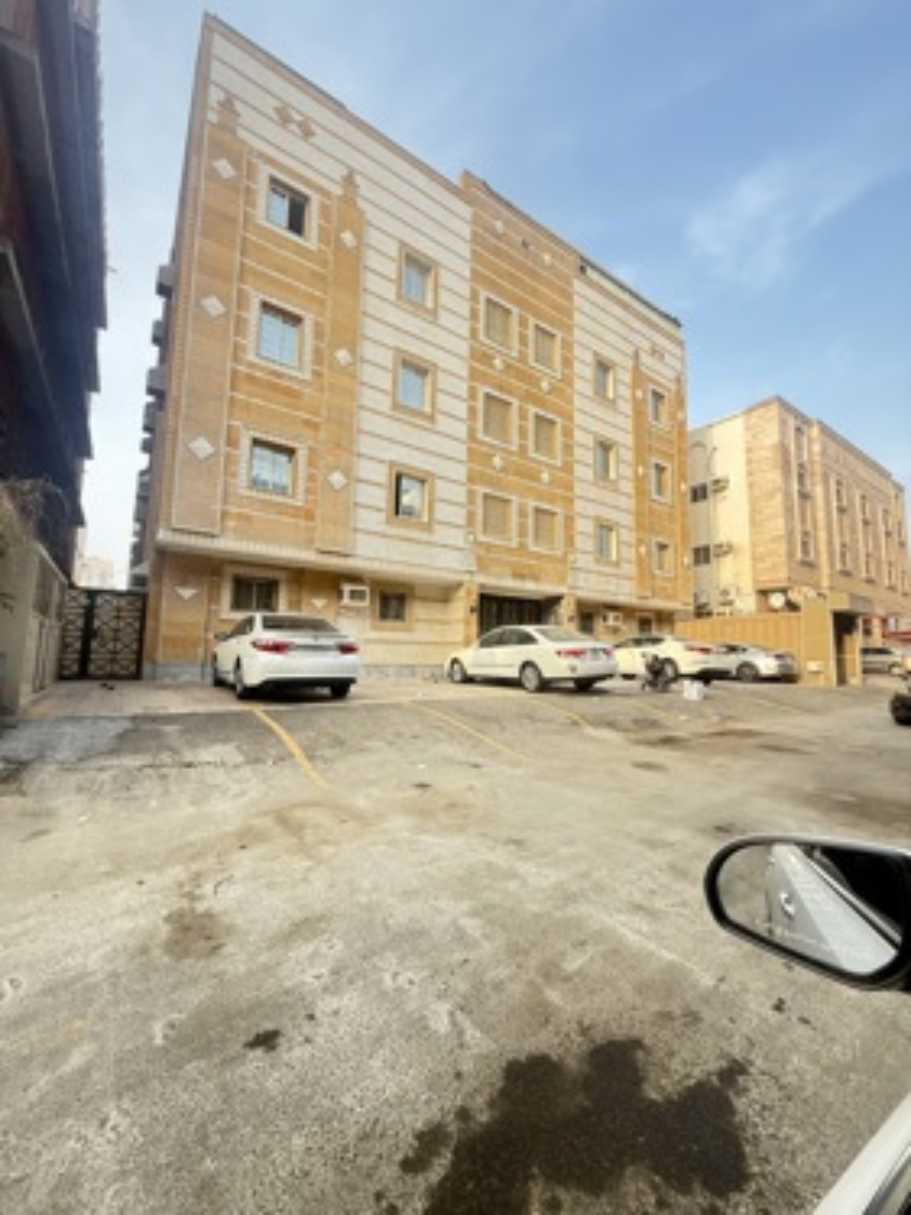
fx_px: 492
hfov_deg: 85.6
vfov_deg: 102.1
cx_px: 456
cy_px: 608
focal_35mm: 14
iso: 50
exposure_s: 1/136
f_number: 2.2
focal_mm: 2.22
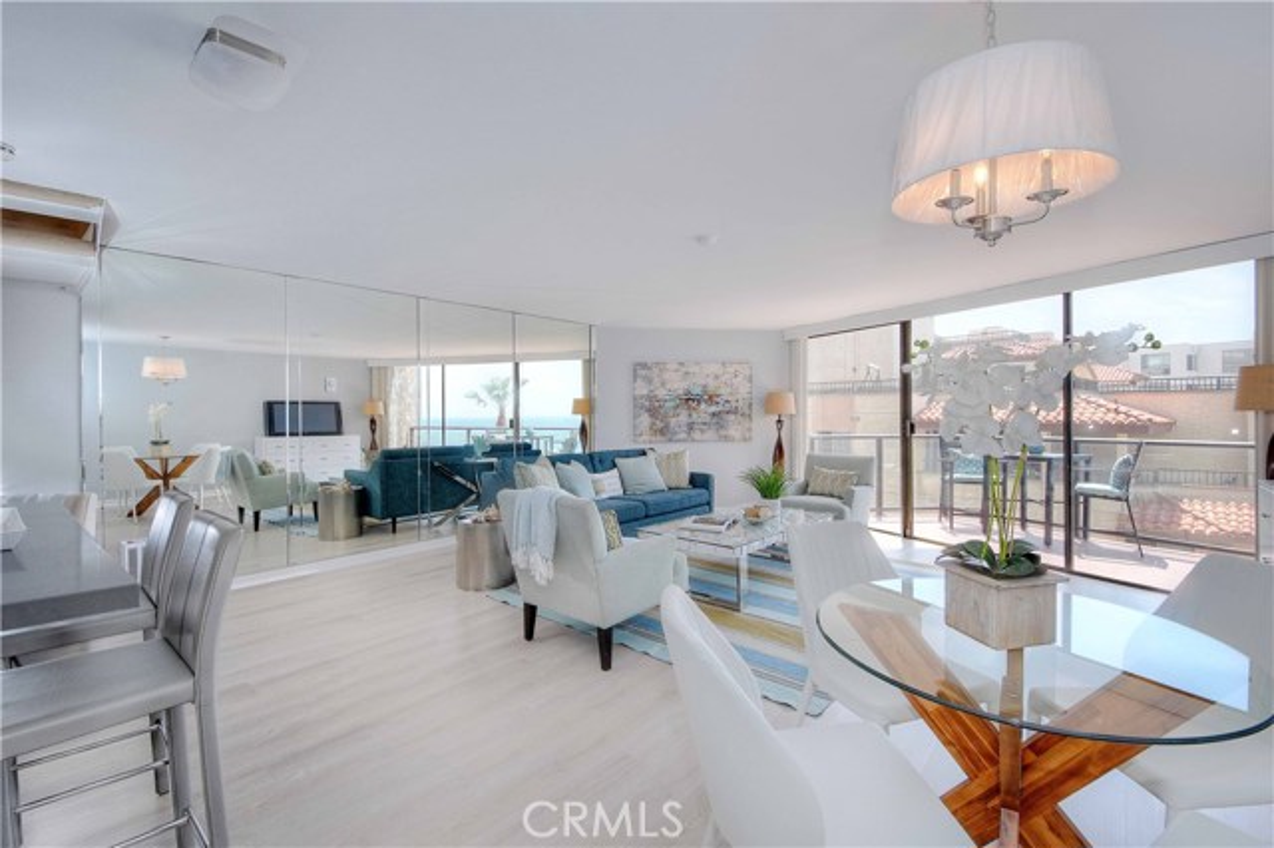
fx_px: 531
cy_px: 424
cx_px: 637
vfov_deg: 77.3
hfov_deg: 100.4
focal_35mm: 15
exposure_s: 1/100
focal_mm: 10
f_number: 9
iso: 250
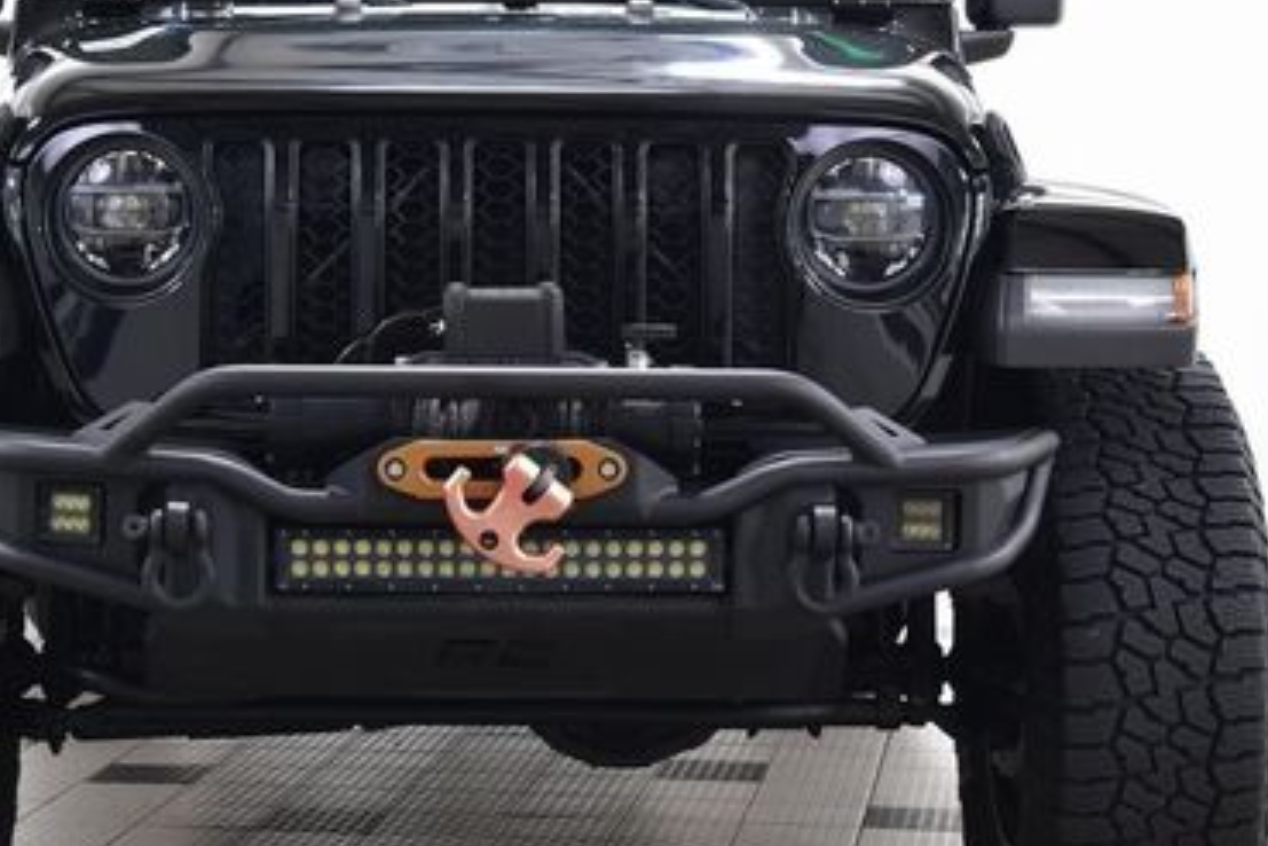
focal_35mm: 104
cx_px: 495
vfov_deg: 13.2
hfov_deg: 19.6
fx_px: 3663
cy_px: 328
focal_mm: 40
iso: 1100
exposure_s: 1/15
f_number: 6.3
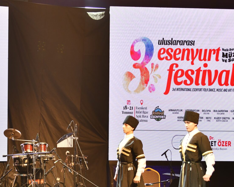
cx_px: 38
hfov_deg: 12.7
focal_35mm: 151
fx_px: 1046
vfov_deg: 10.2
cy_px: 117
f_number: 3.5
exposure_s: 1/100
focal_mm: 70
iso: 500
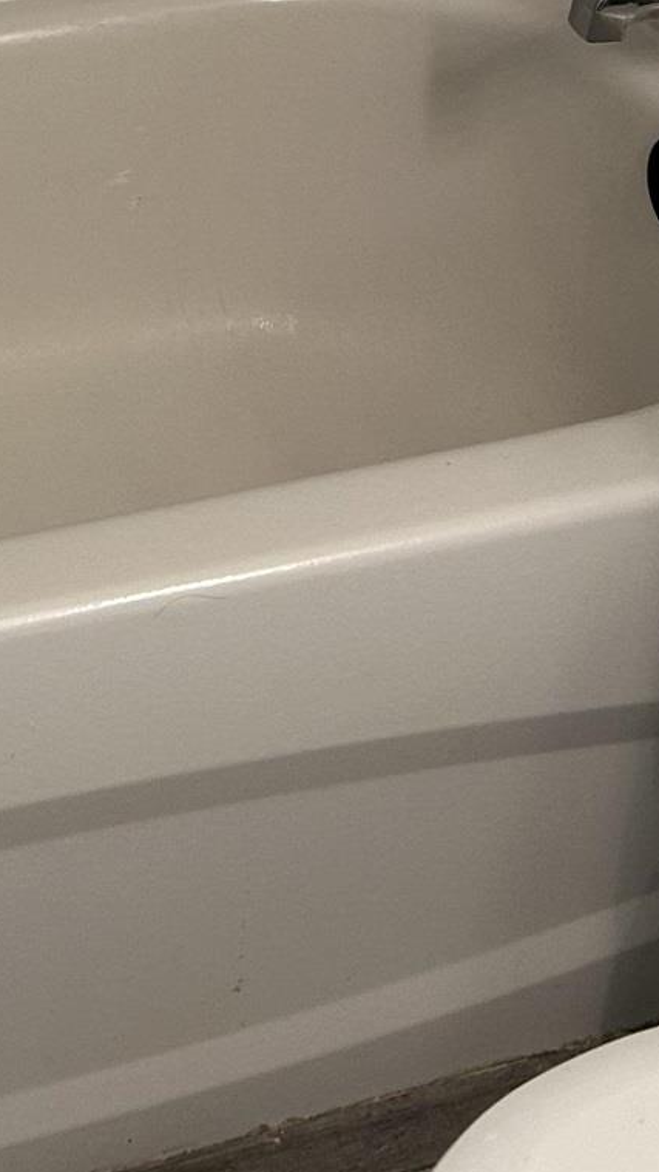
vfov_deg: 21.4
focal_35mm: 86
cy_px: -497
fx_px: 2671
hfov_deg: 13.8
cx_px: -59
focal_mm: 5.7
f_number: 1.5
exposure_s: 1/60
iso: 80
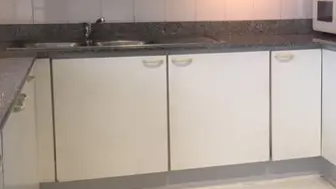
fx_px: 535
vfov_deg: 20.0
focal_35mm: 60
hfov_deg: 34.5
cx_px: 224
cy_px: 64
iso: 32
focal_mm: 4.15
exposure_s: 1/33
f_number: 2.2
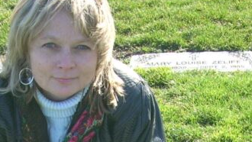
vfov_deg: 9.2
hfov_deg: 17.1
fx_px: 836
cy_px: 270
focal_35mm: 125
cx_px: 108
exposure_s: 1/201
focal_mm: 6.2
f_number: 2.8
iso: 64
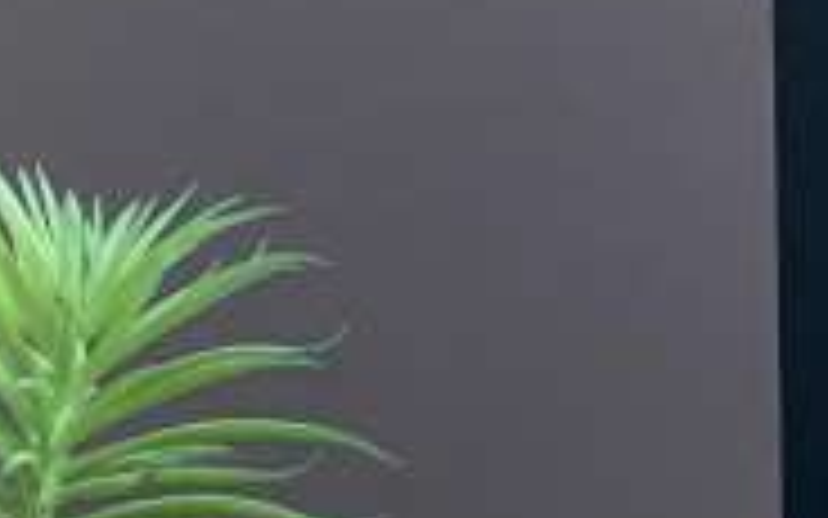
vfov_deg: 4.1
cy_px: 9
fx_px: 7221
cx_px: 1627
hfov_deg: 6.4
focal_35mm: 320
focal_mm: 6
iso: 160
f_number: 2
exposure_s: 1/59
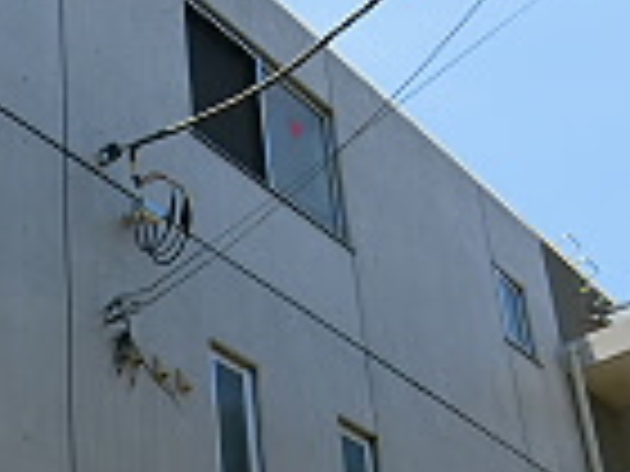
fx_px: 1438
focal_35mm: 79
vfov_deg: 18.5
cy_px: 393
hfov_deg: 24.6
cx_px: 223
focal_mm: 5.4
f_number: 2.8
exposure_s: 1/640
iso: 80
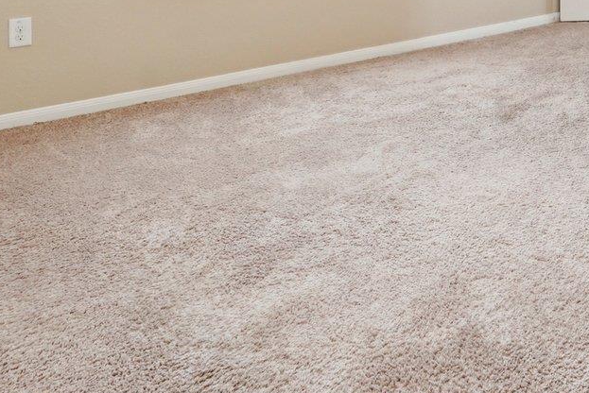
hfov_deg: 35.4
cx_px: 674
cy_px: -150
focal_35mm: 46
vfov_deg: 24.5
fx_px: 753
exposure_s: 1/25
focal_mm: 14
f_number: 8
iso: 400
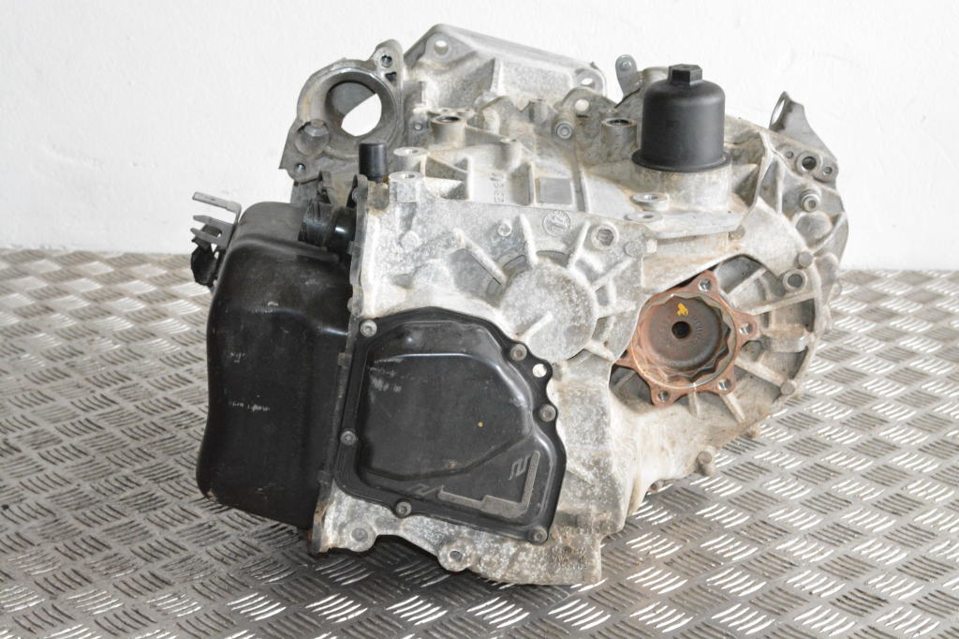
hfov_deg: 29.3
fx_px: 1837
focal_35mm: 69
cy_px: 320
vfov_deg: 19.7
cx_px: 480
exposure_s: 1/160
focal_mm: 46
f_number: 8
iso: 6400
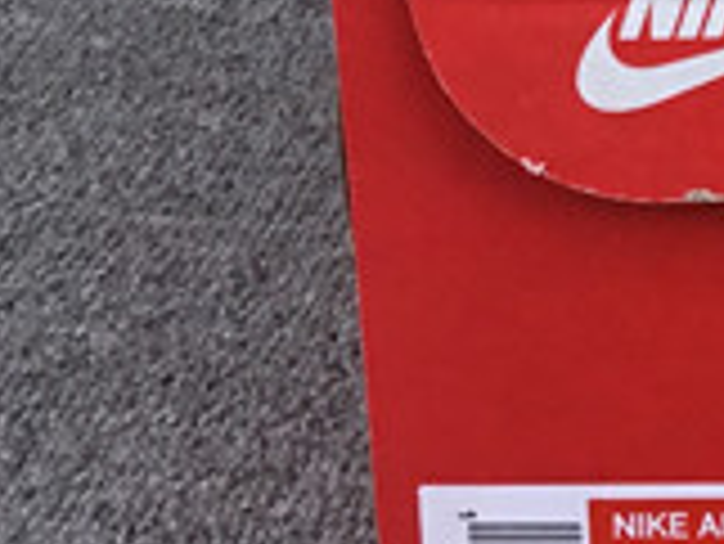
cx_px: 1457
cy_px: -420
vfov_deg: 8.3
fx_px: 3621
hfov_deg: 10.5
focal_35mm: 173
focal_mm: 3.3
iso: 25
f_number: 2.4
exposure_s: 1/485
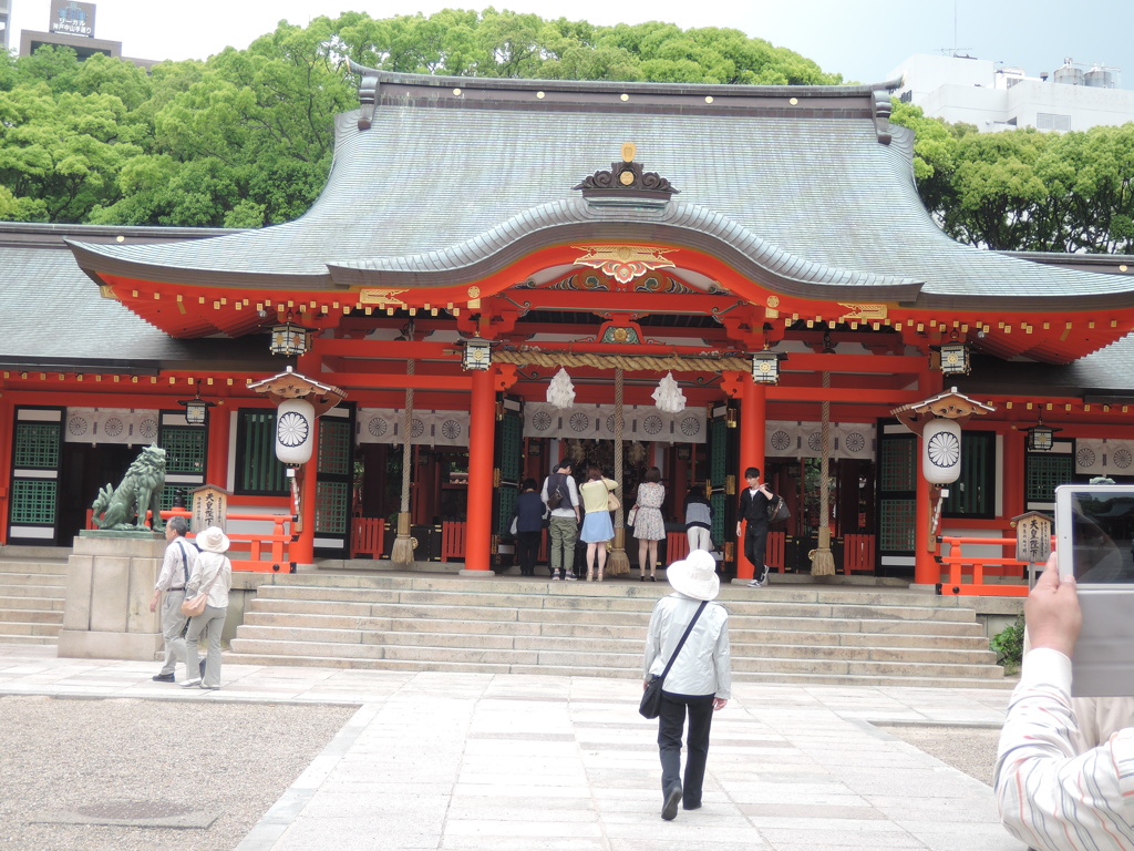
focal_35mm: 50
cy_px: 426
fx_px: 1638
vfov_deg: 29.1
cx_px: 567
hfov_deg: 38.2
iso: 80
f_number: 3.2
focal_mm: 10.7
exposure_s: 1/160
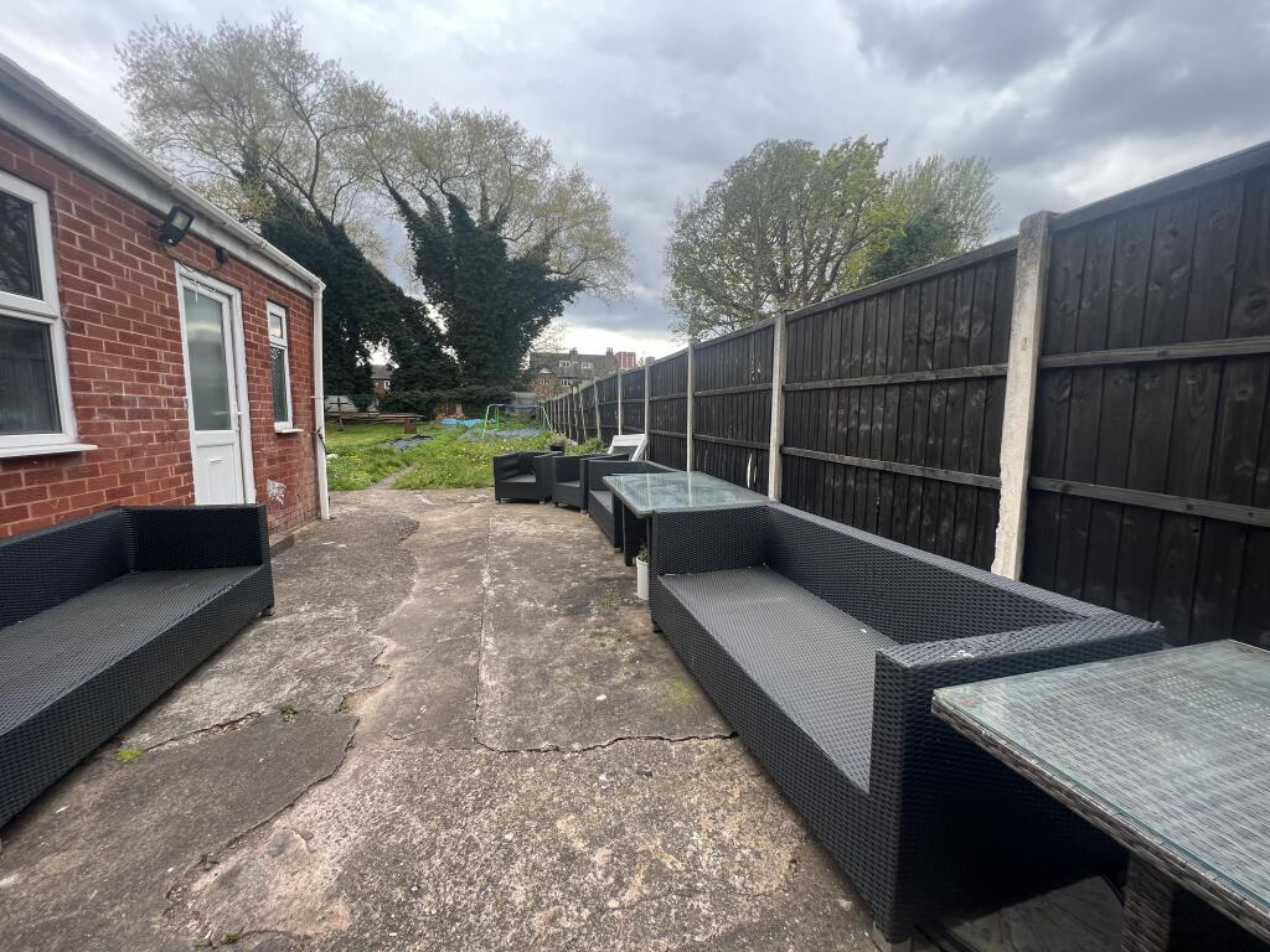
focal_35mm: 13
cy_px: 476
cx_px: 635
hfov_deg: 106.2
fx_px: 477
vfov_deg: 89.9
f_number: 1.8
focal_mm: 1.57
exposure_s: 1/135
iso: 32
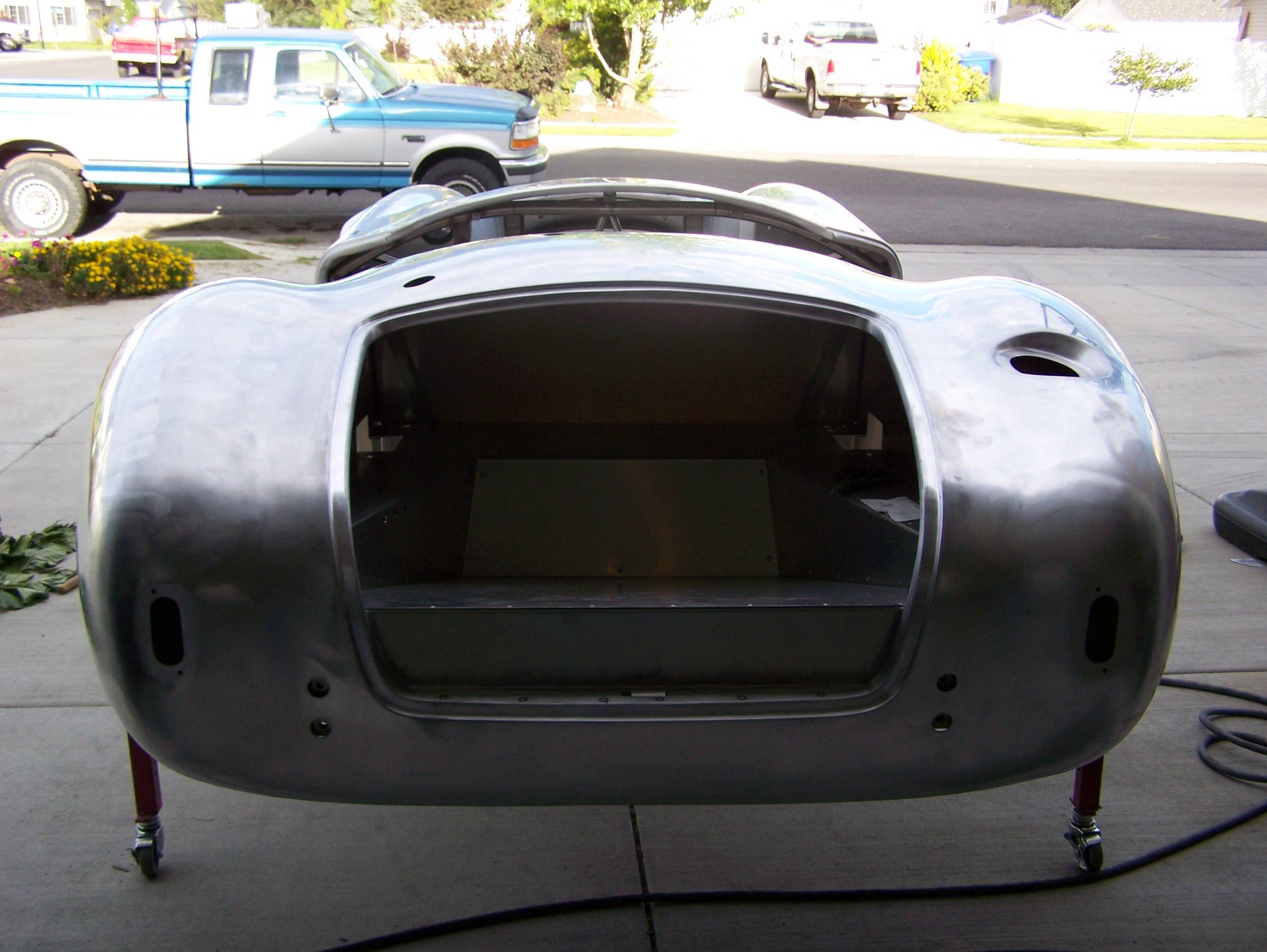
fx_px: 1392
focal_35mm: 38
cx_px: 634
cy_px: 476
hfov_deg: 48.9
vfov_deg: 37.8
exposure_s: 1/320
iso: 100
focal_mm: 6.3
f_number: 2.8
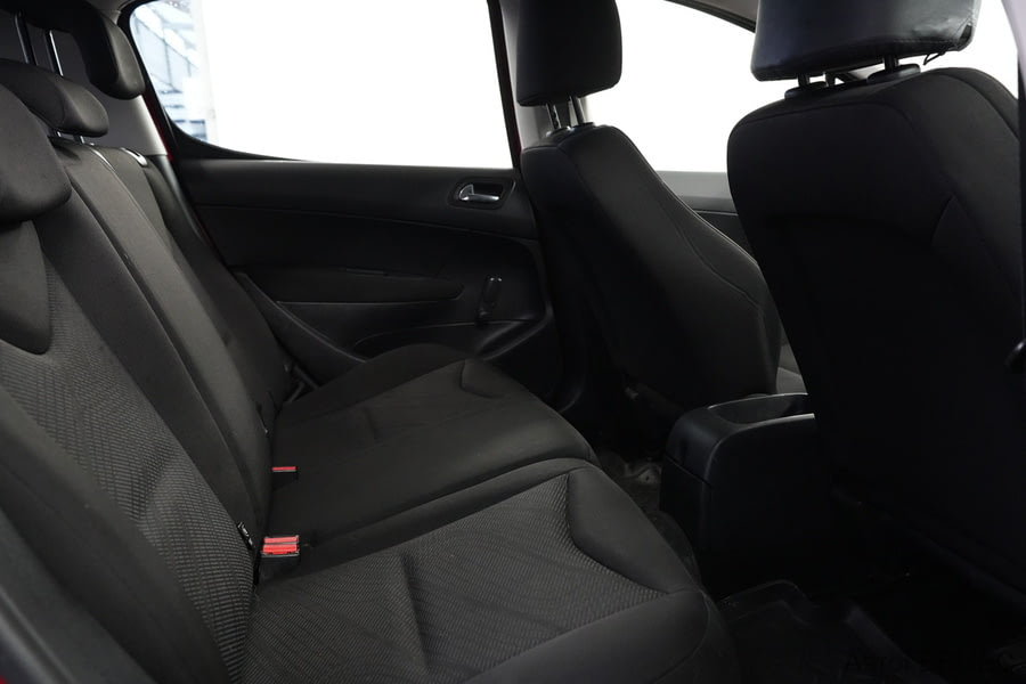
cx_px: 513
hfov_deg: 65.5
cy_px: 342
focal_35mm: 28
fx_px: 798
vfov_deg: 46.4
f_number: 5.6
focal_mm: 28
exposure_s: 1/80
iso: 6400
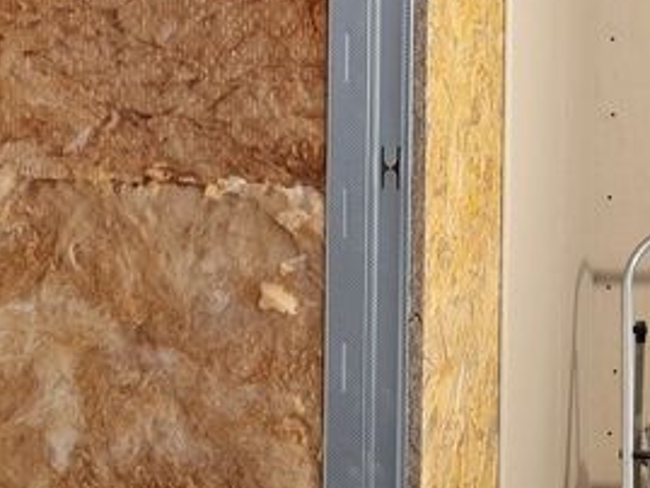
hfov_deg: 20.9
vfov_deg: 15.5
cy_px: -58
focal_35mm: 93
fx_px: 1747
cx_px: 469
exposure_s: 1/100
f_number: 1.8
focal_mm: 7
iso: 160
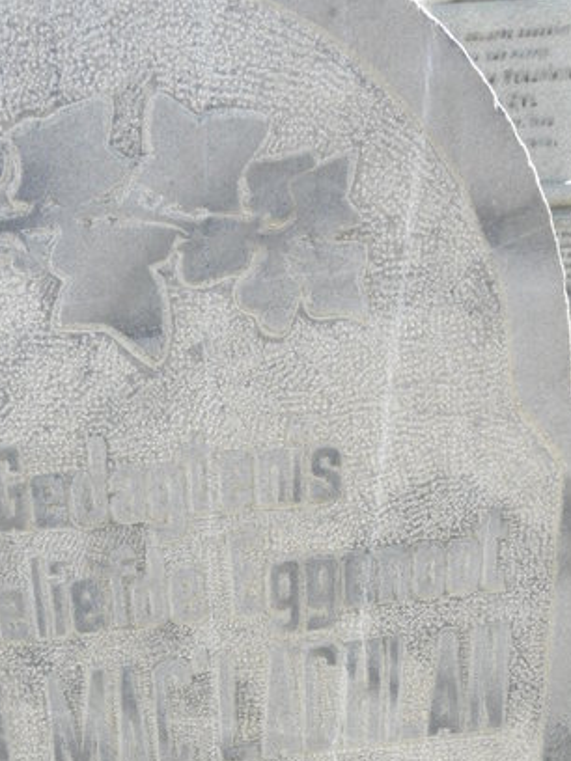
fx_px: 1122
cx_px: 157
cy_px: 683
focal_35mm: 51
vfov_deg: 35.3
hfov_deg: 28.2
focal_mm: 4.6
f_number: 6.3
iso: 200
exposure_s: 1/160
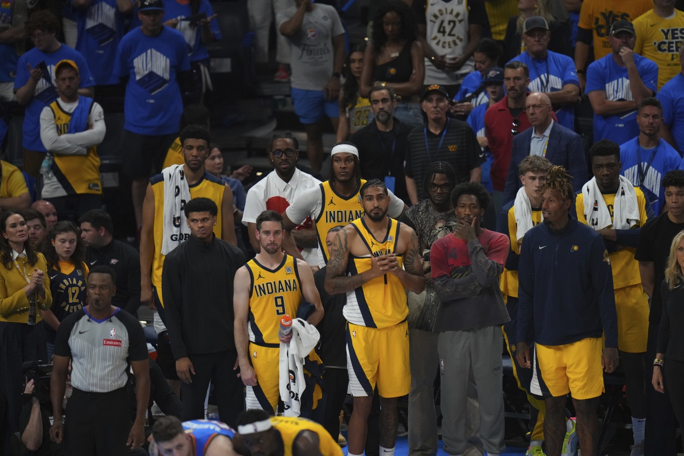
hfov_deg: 5.2
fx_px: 7599
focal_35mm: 400
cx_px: 342
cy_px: 228
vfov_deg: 3.4
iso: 3200
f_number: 2.8
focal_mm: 400
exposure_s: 1/2000
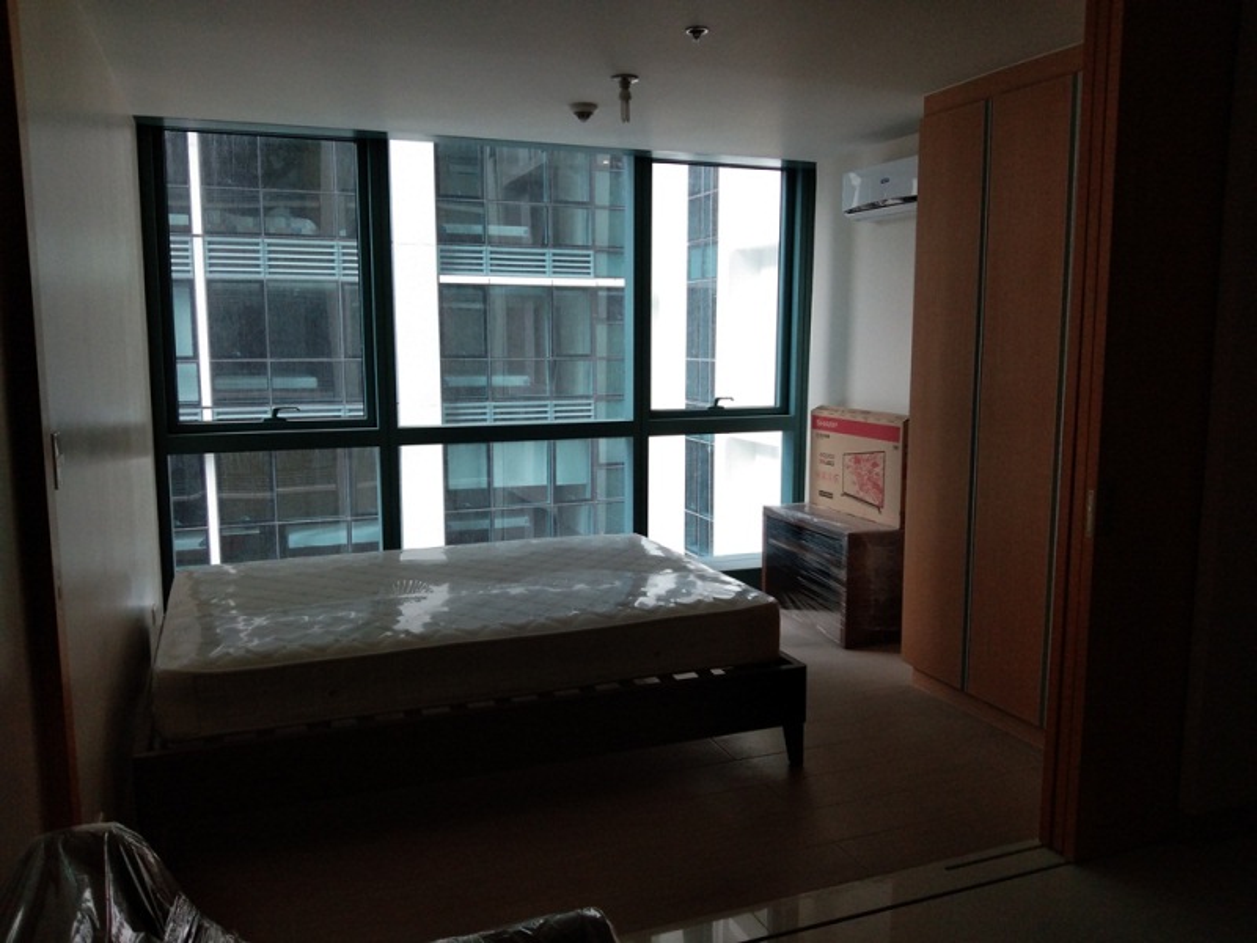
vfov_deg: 45.4
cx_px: 628
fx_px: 1126
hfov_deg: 58.4
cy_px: 472
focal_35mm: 31
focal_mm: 3.69
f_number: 2.2
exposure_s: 1/33.3
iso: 100
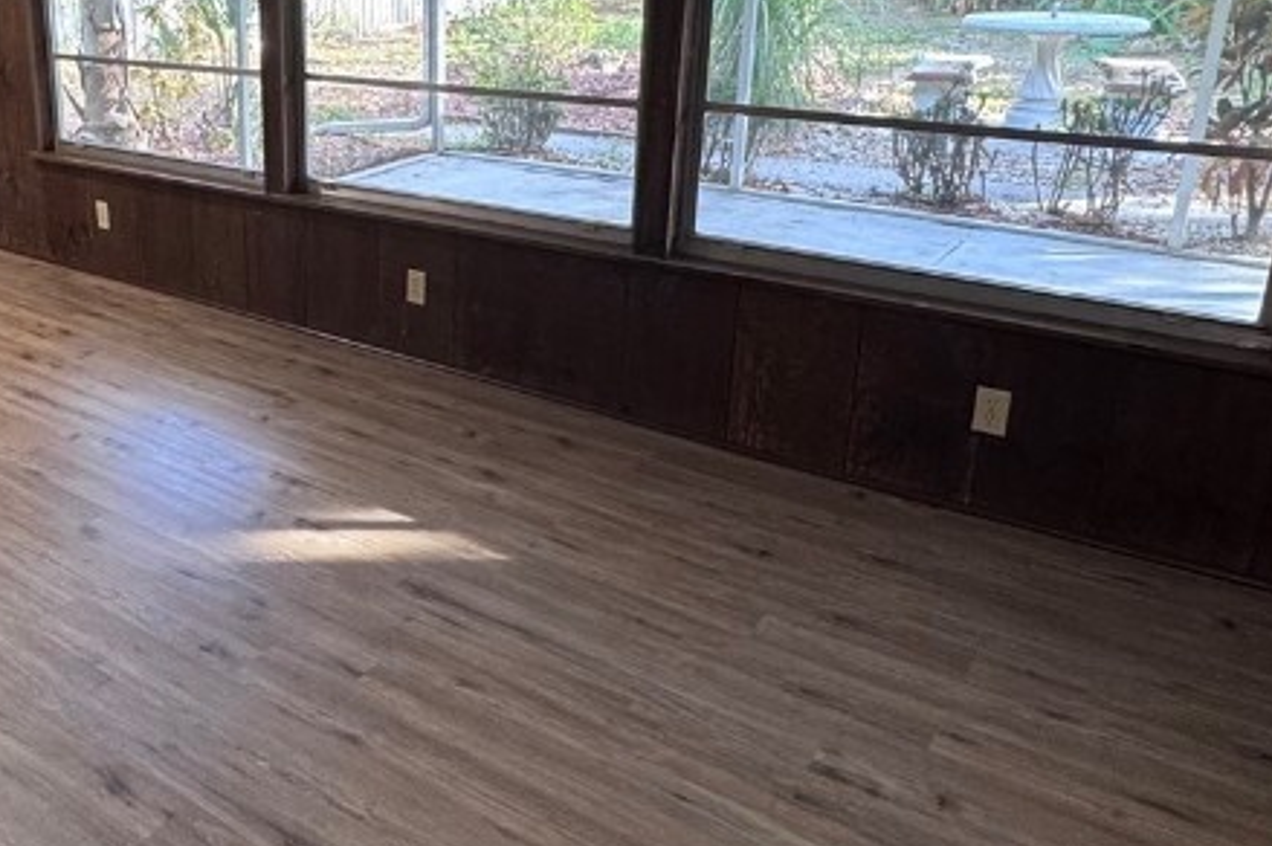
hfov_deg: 52.1
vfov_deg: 38.4
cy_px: 284
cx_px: 246
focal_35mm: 34
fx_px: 1200
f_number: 2.2
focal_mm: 2.22
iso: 250
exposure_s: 1/60
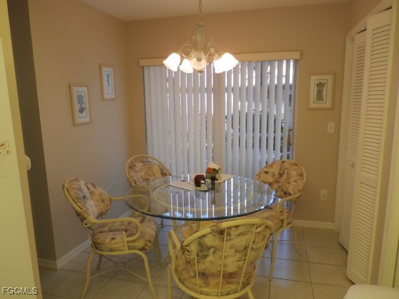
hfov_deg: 69.4
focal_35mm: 25
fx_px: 288
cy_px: 150
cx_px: 200
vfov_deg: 54.9
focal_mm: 4.5
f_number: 3
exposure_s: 1/50
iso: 200
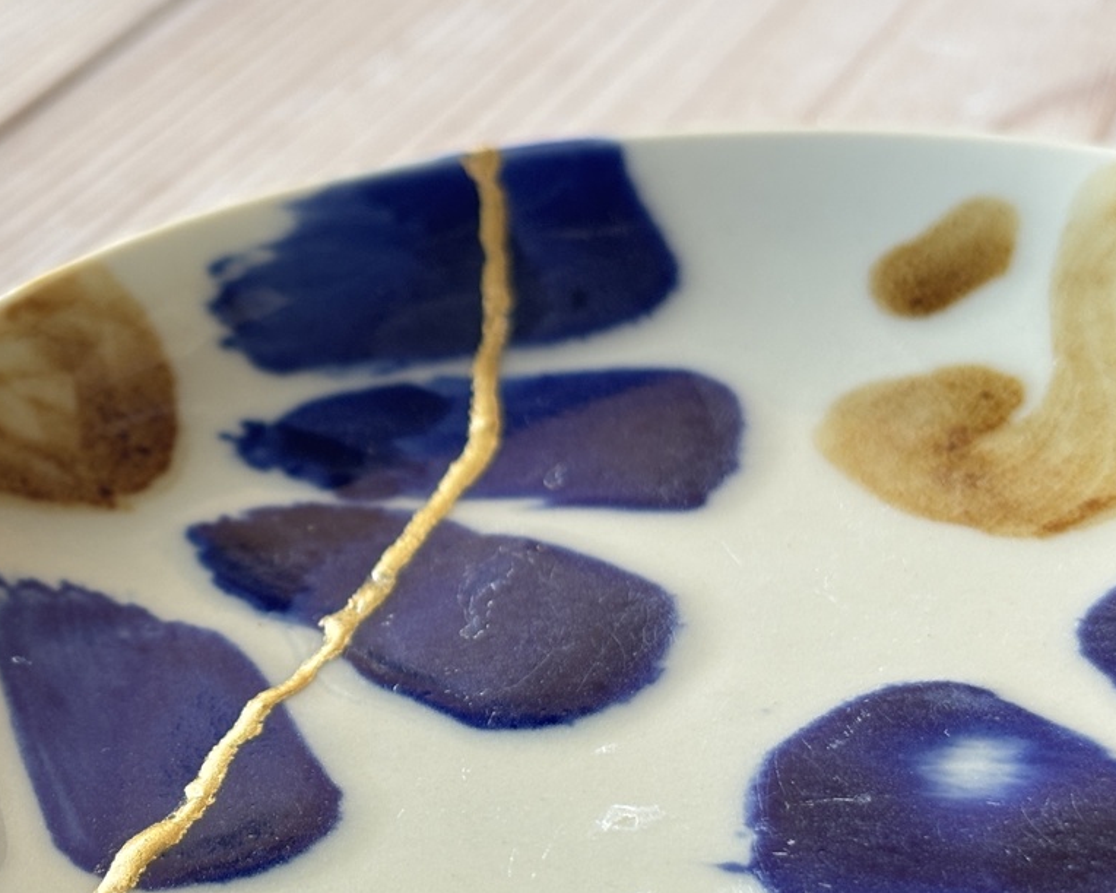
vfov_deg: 18.0
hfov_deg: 22.1
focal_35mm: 85
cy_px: 672
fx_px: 2807
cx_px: 191
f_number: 1.6
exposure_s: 1/60
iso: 64
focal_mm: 5.96
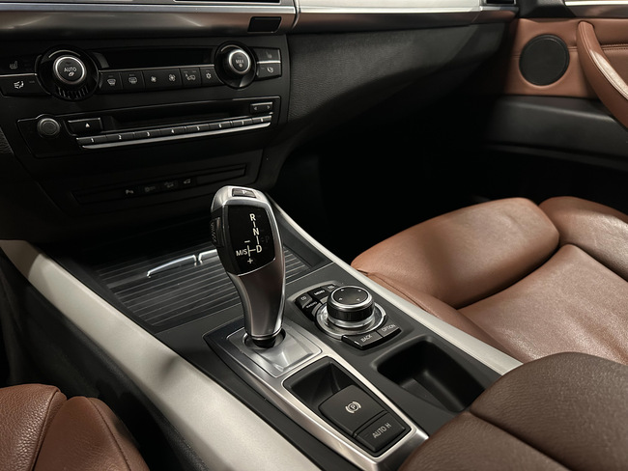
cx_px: 314
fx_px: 436
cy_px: 236
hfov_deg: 71.6
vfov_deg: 56.8
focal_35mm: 24
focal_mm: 6.86
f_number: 1.8
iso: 1000
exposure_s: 1/35
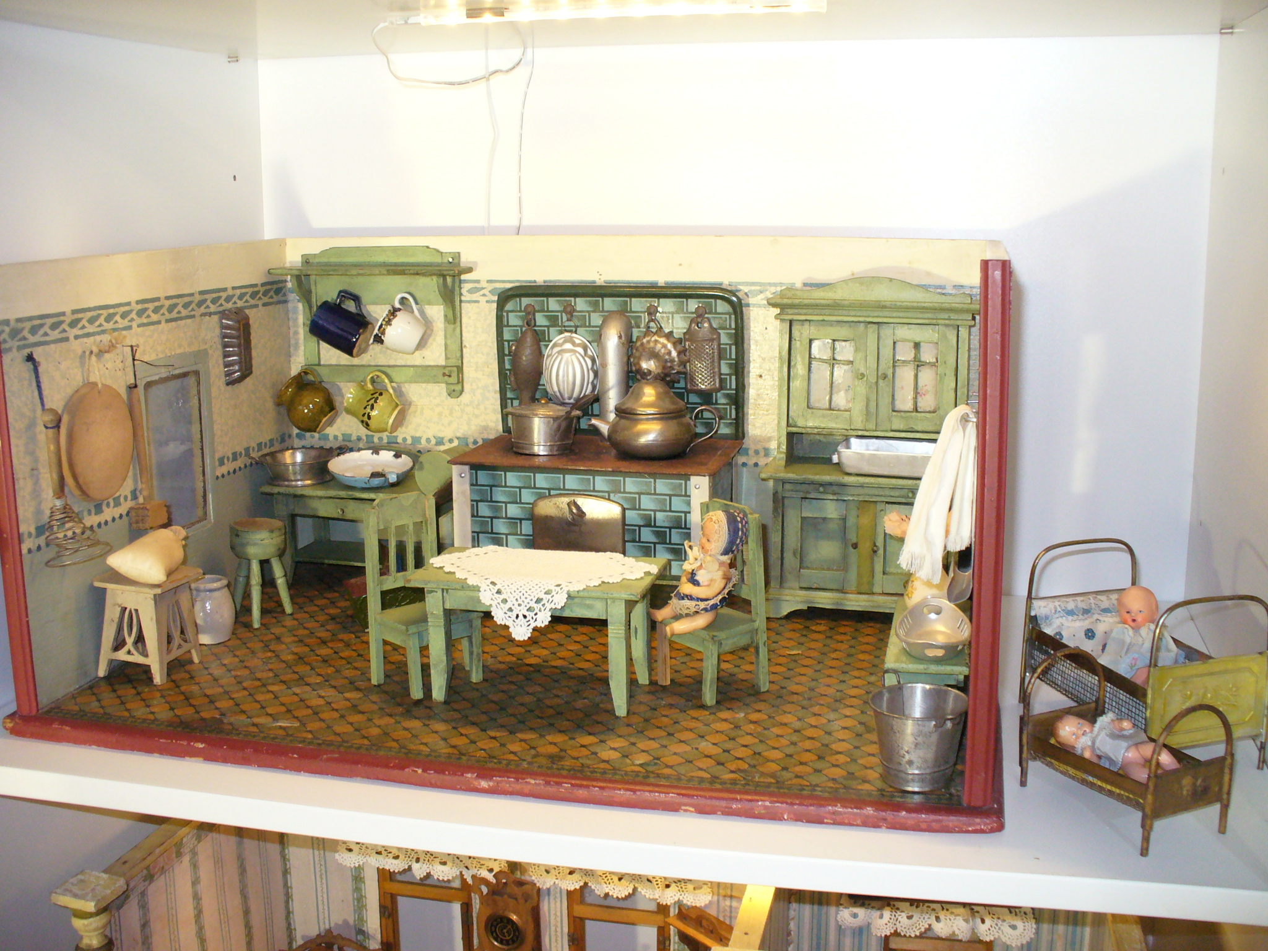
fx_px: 1355
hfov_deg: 50.1
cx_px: 634
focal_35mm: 37
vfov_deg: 38.7
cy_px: 476
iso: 200
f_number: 2.8
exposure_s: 1/30
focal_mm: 6.1
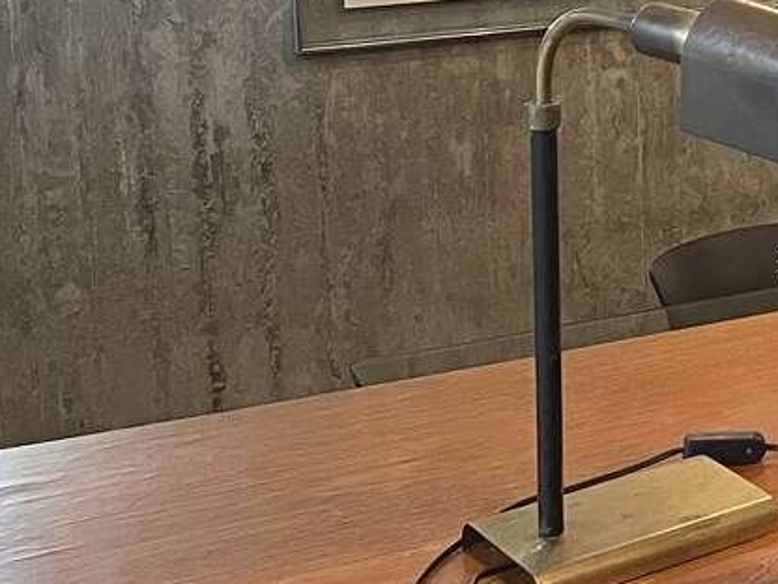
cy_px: -95
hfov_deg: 18.3
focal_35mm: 90
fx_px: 2023
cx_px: 1296
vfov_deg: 15.9
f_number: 1.6
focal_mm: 4.2
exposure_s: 1/60
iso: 250
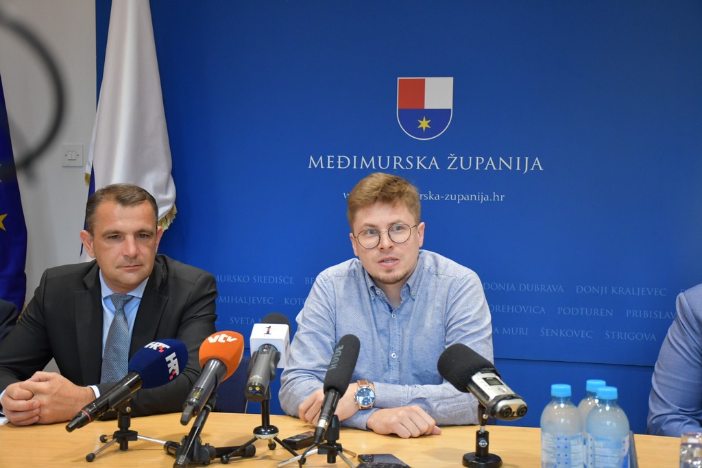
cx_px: 351
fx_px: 1170
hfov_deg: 33.4
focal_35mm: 60
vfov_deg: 22.6
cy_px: 234
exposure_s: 1/125
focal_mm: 40
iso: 2000
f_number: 4.5
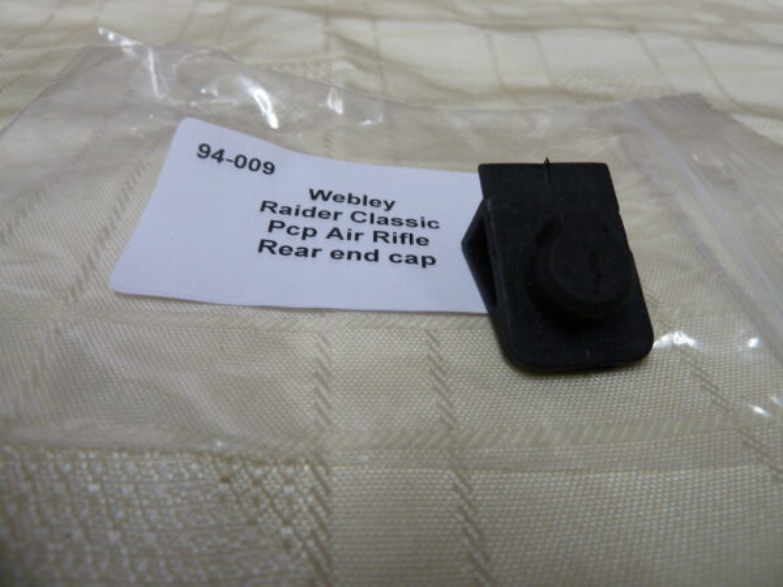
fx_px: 565
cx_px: 392
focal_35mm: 25
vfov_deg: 54.9
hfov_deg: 69.4
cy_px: 294
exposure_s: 1/30
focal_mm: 4.1
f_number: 3.3
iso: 200
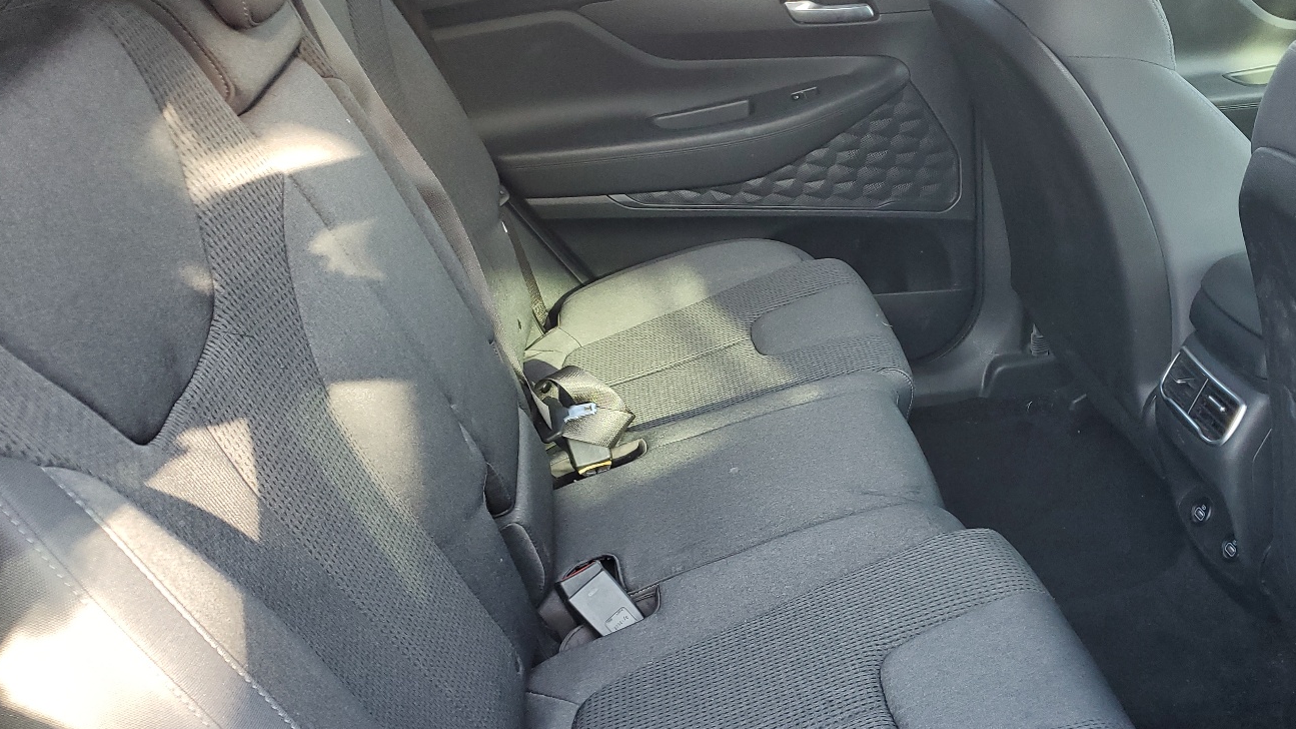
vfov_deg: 33.6
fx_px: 1203
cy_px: 451
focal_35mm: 35
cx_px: 787
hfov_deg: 56.1
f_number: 1.5
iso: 90
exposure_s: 1/120
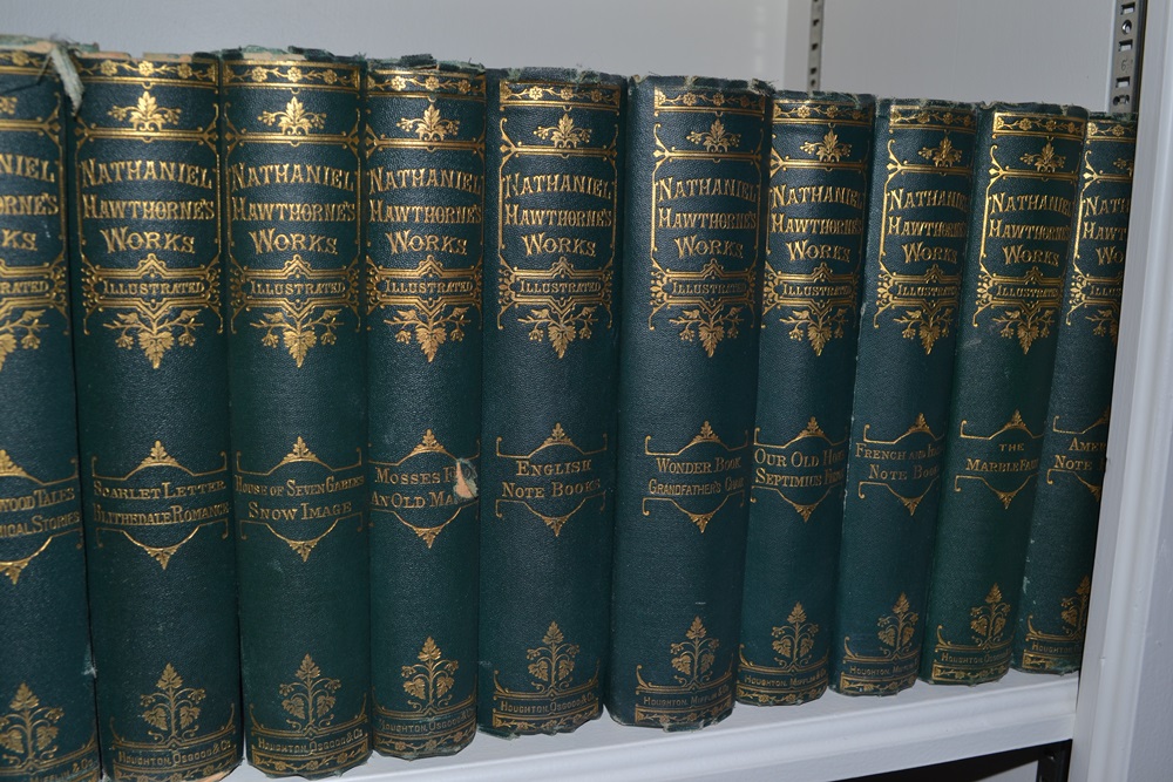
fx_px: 1075
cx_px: 586
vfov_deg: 40.0
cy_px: 391
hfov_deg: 57.2
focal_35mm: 33
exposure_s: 1/60
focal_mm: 22
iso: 100
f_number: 8
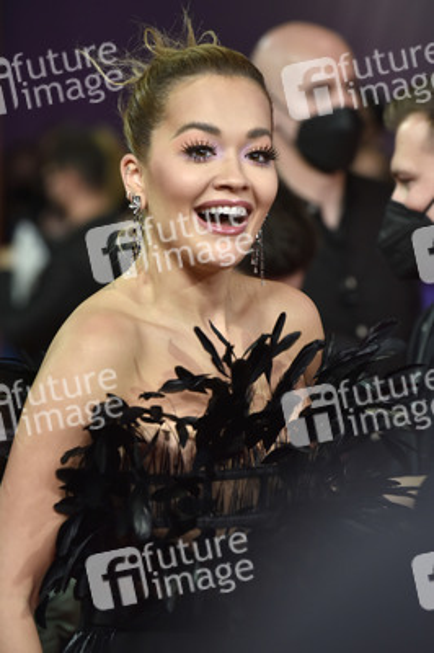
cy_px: 326
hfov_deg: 6.9
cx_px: 217
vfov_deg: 10.3
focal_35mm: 200
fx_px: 3623
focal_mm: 200
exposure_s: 1/200
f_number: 5.6
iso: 2000
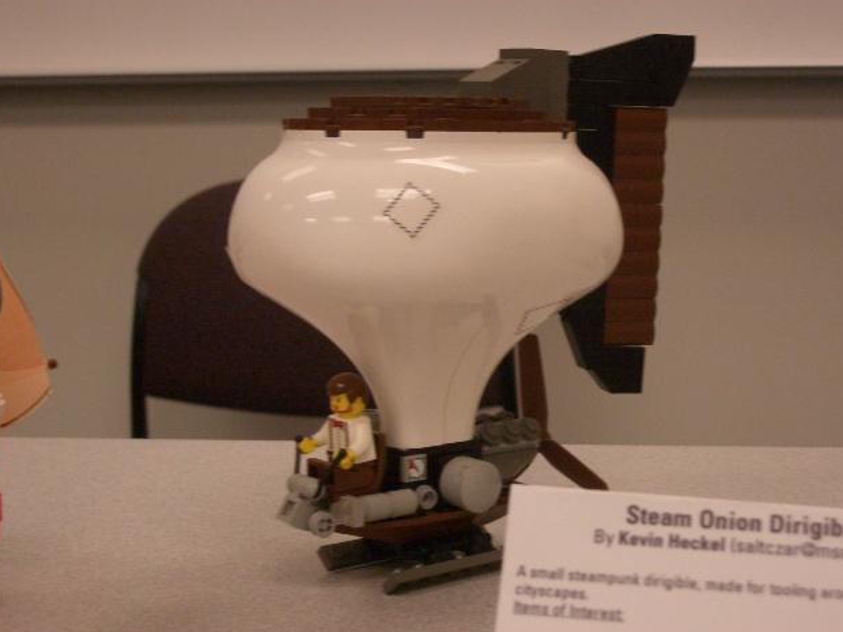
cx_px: 427
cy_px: 321
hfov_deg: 30.3
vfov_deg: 22.9
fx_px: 1559
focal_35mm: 64
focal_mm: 10.2
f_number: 3.5
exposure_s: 1/50
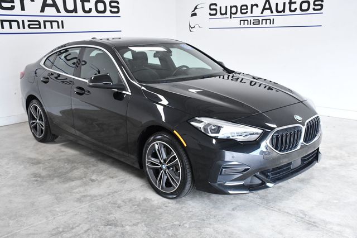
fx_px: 387
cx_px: 178
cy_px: 119
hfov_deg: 49.6
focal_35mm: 39
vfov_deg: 34.2
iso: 2500
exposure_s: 1/250
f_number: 8
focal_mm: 26
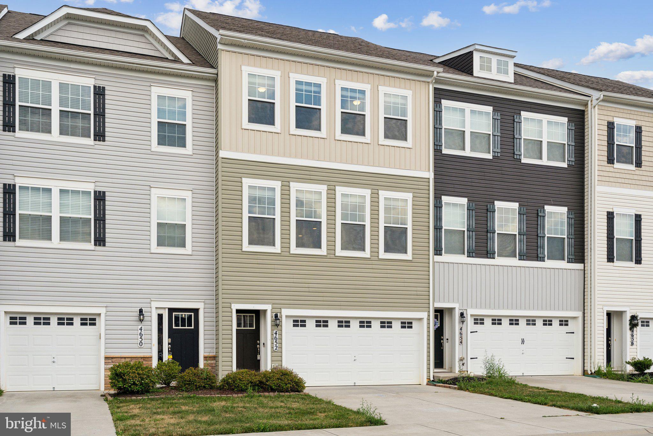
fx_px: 626
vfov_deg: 38.4
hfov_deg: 55.1
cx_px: 326
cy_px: 218
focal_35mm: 34
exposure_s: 1/320
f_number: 7.1
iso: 200
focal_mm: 34.5
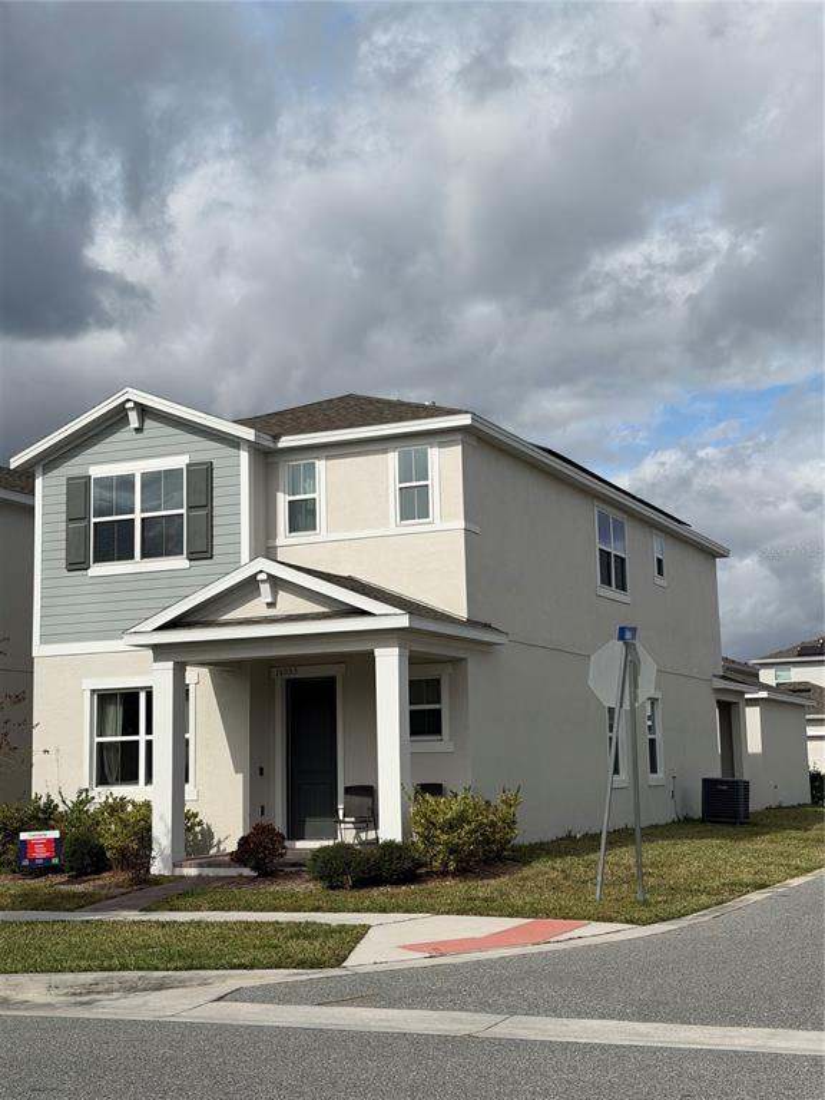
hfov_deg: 30.3
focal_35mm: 48
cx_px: 412
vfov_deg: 39.7
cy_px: 550
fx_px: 1525
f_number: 1.78
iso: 64
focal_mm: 6.76
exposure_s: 1/9901
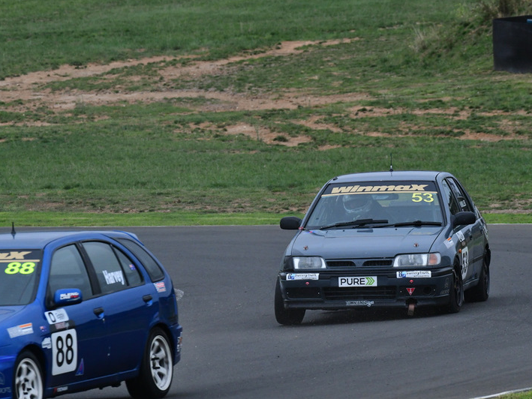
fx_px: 7255
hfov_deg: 4.2
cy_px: 200
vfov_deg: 3.2
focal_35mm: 472
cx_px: 291
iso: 2000
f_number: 10
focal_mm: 290
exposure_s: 1/640
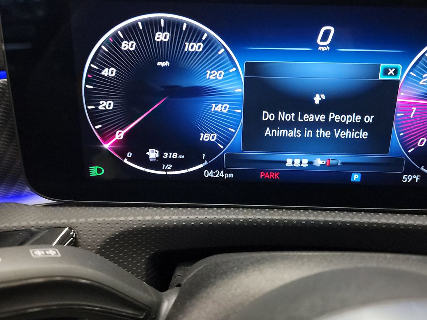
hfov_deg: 50.1
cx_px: 214
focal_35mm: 37
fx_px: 456
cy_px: 148
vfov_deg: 38.6
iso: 1439
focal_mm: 6.7
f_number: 1.8
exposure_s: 1/59
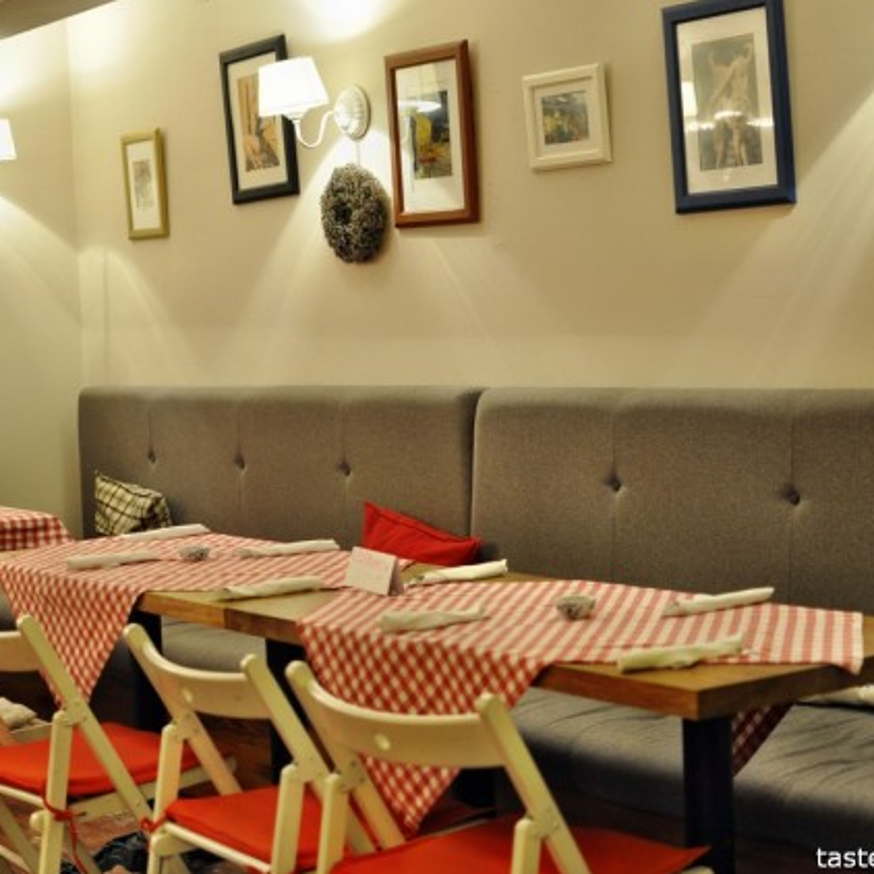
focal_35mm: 68
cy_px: 438
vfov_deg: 25.5
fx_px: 1932
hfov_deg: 25.4
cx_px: 333
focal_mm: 35
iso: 800
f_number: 2.8
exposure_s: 1/30
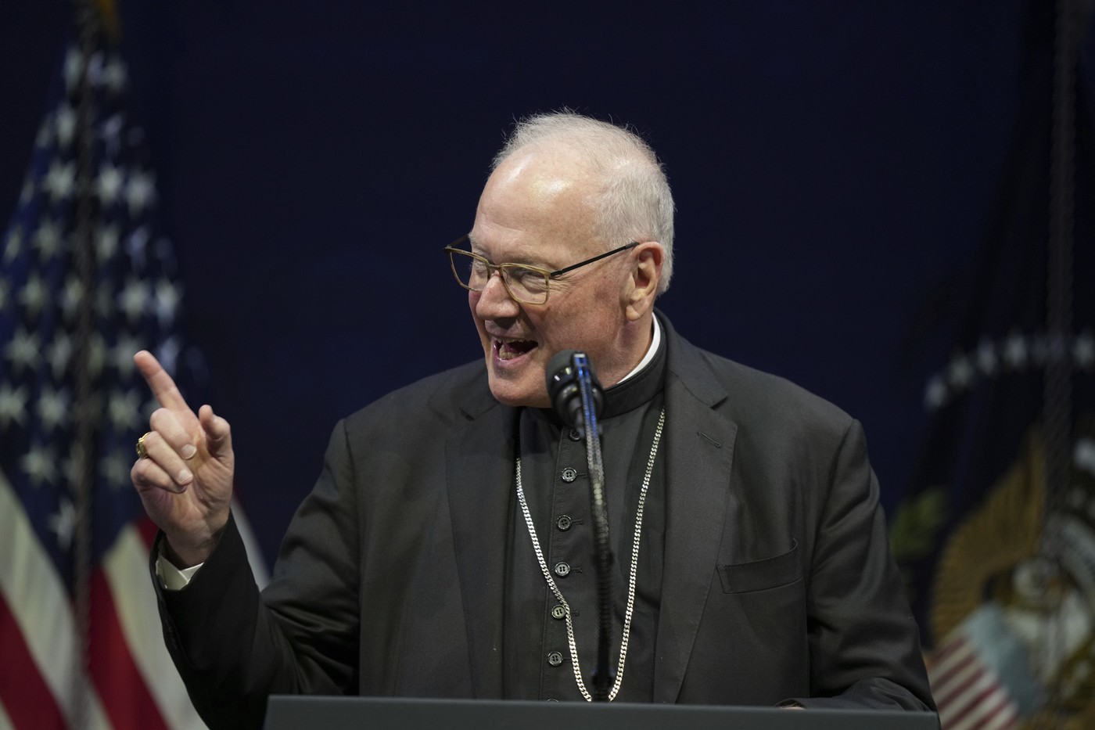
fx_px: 12164
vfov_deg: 3.4
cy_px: 365
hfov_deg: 5.2
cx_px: 548
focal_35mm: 400
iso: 1250
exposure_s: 1/640
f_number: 2.8
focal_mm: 400
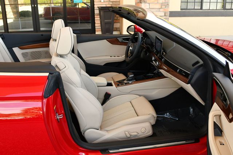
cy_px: 78
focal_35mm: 36
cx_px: 116
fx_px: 233
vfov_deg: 36.9
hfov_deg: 53.1
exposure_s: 1/250
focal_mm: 18
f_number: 4.5
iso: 400
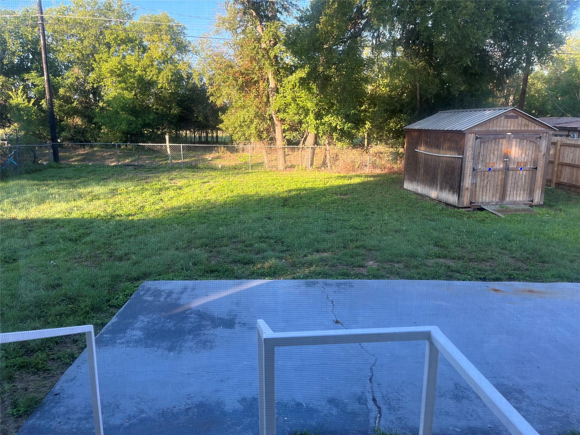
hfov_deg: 67.3
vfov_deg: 53.1
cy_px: 218
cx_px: 290
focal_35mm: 26
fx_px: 436
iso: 40
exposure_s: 1/163
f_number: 1.6
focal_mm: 5.1
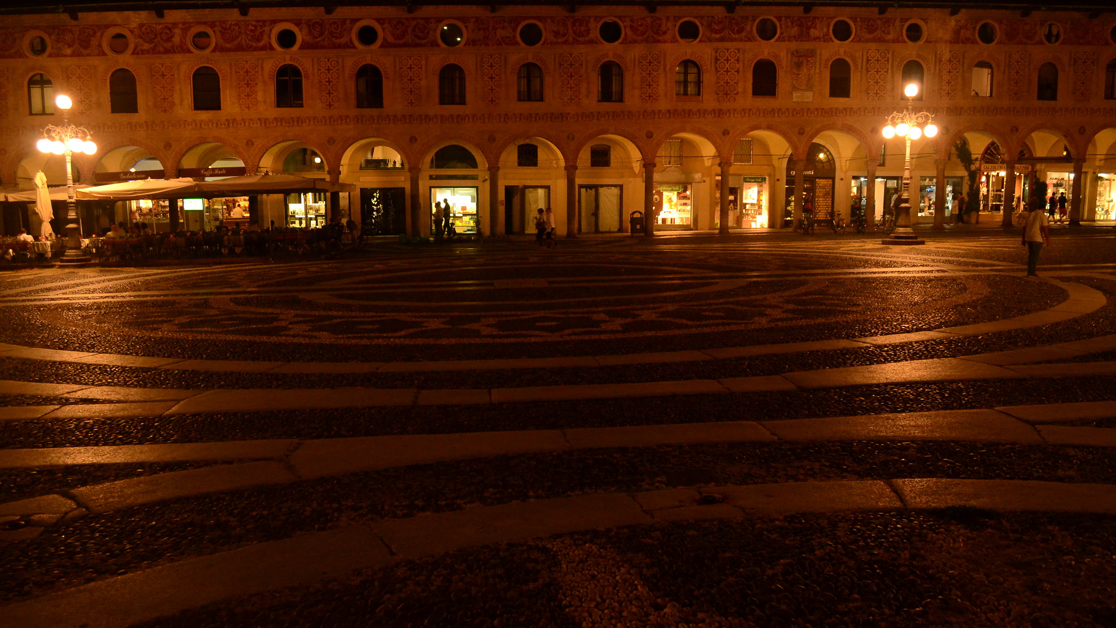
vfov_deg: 40.2
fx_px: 858
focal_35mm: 29
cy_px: 340
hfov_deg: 66.1
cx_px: 568
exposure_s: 1/25
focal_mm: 18
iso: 1600
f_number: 5
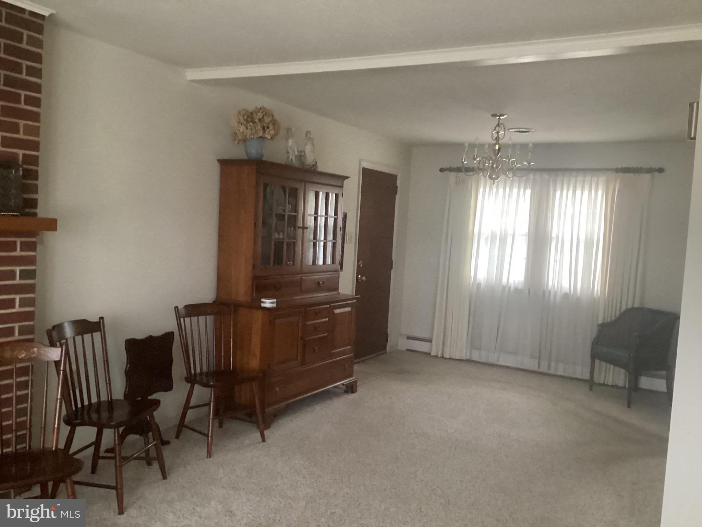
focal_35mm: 31
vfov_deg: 45.4
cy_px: 264
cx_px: 351
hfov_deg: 58.4
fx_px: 629
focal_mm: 3.3
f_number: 2.4
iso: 640
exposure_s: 1/30
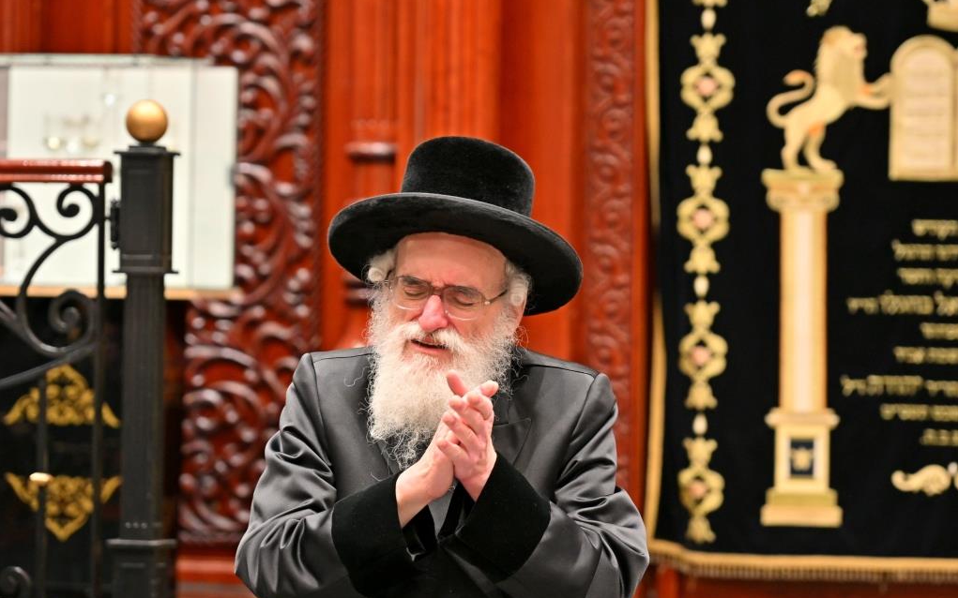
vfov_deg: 7.1
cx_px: 479
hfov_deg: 11.4
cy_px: 314
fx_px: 4804
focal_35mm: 184
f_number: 4
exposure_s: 1/160
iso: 500
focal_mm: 120
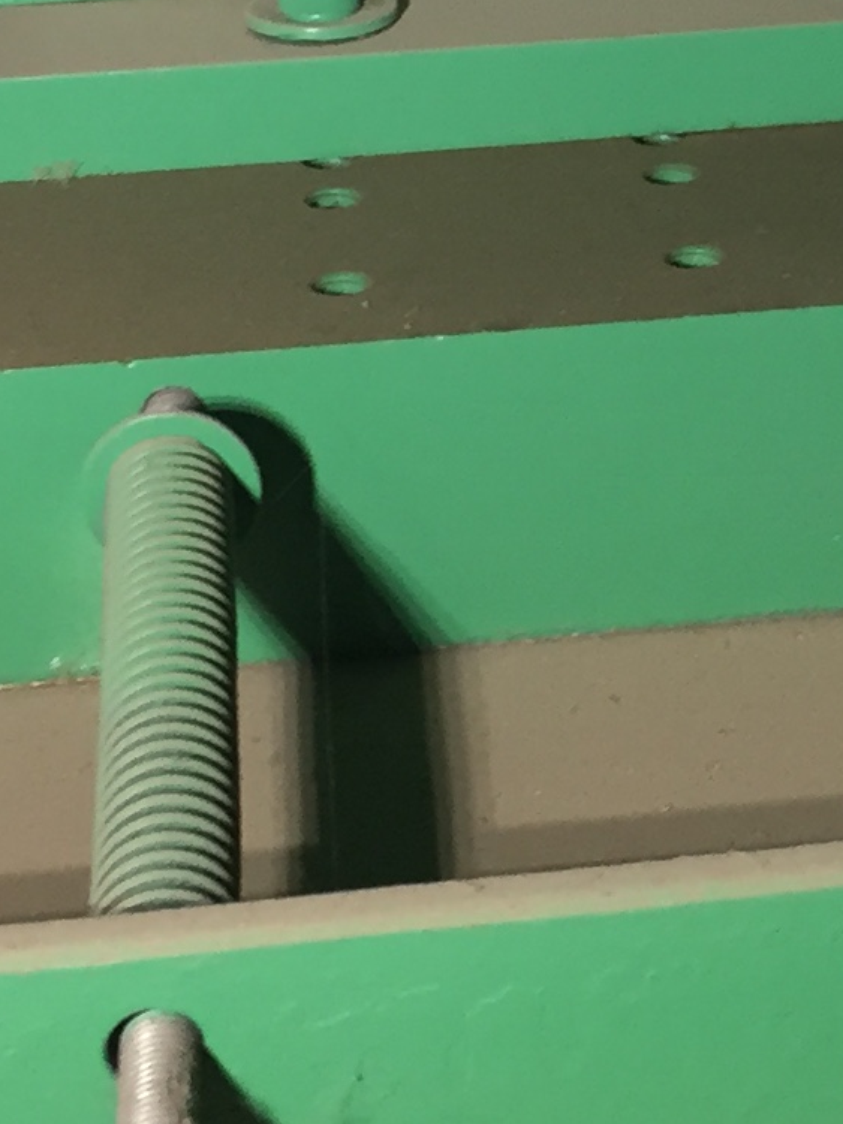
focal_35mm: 126
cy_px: 132
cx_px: 952
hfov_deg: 11.6
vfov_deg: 15.5
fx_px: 4092
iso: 64
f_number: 2.2
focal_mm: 4.15
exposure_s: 1/30
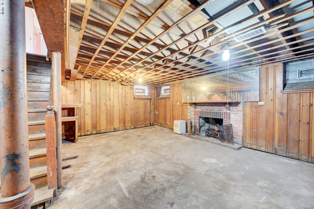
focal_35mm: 14
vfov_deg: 81.1
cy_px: 104
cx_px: 157
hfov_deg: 104.3
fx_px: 122
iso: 400
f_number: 8
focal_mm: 14
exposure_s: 1/2.5
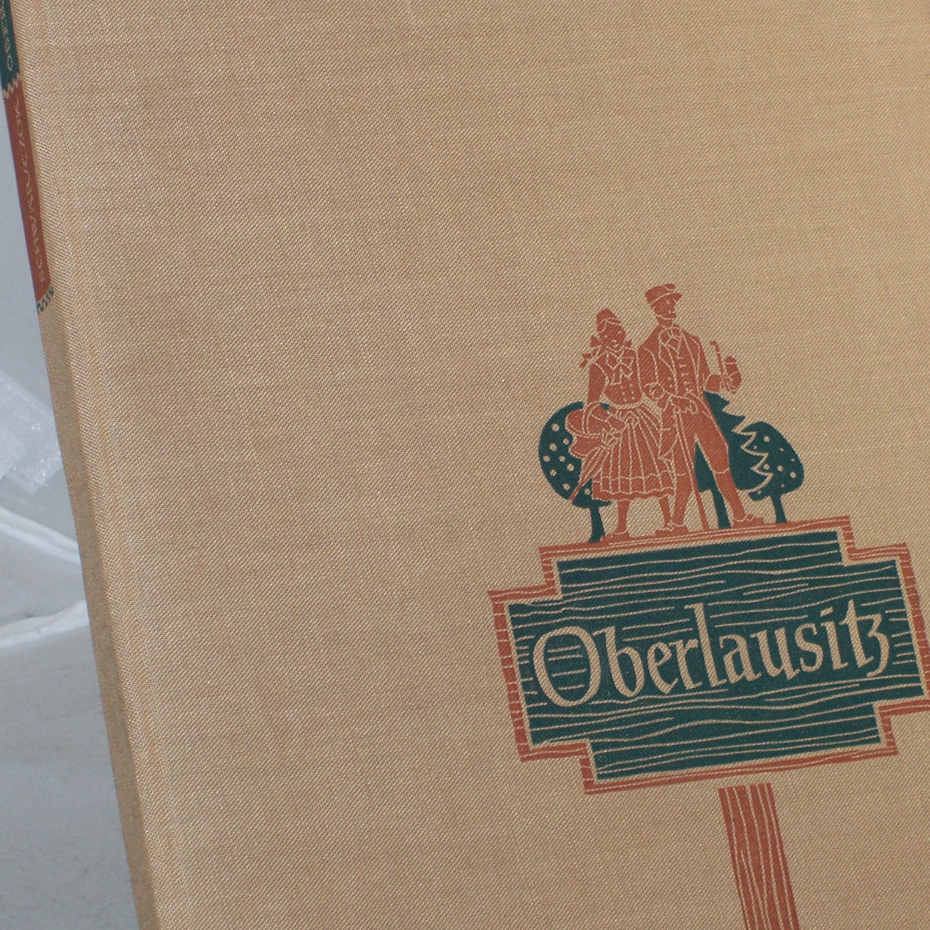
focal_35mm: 142
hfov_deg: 12.3
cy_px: 455
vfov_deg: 12.3
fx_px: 4316
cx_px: 533
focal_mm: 16.8
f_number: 4.6
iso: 80
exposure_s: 1/100
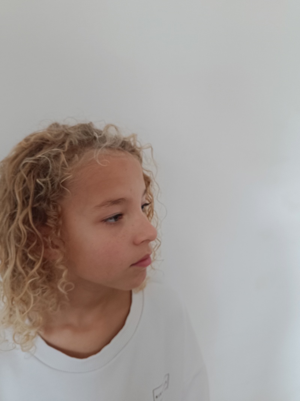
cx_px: 150
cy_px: 200
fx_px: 277
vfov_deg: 71.6
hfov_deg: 56.8
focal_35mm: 24
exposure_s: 1/25
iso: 834
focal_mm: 5.59
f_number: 1.88
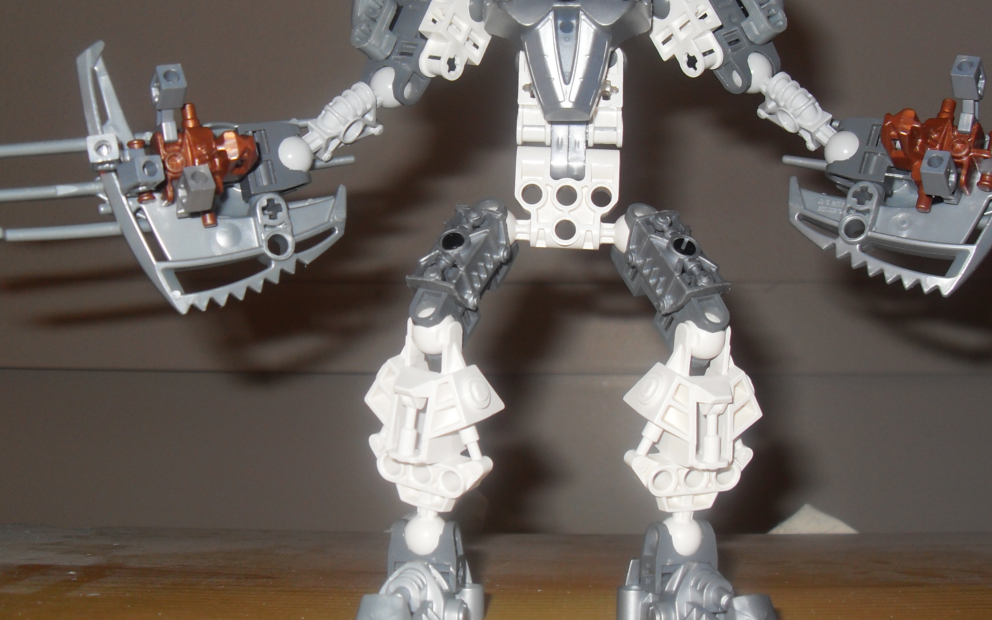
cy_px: 257
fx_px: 1244
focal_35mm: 46
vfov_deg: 27.9
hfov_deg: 43.4
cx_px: 564
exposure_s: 1/45
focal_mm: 6.3
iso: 100
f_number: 2.8
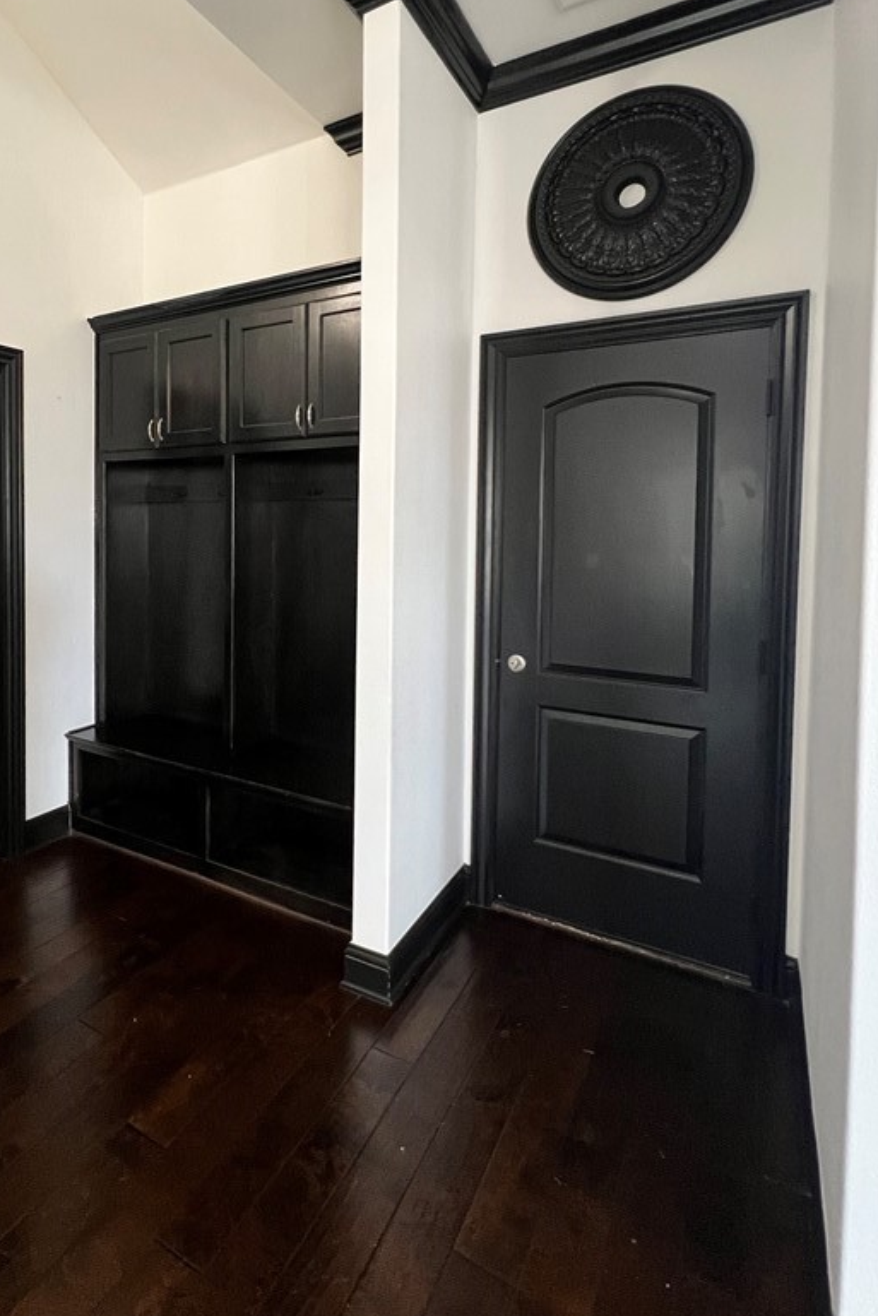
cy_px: 548
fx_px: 658
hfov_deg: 66.0
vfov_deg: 89.2
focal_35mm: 18
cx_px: 310
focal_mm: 1.57
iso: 500
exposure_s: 1/60
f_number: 1.8
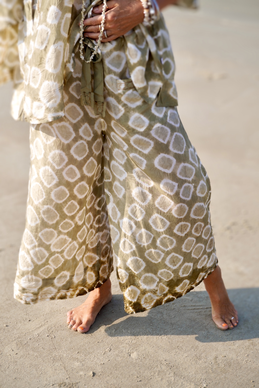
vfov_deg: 34.2
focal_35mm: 58
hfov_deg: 23.2
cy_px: 194
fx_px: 631
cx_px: 130
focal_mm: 39
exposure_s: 1/400
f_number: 5.6
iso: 100
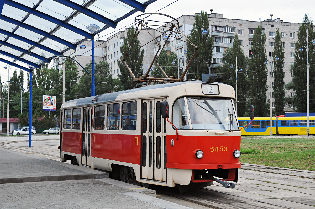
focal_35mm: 52
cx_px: 158
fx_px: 459
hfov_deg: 37.9
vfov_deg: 25.7
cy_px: 104
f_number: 8
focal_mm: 35
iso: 320
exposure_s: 1/320
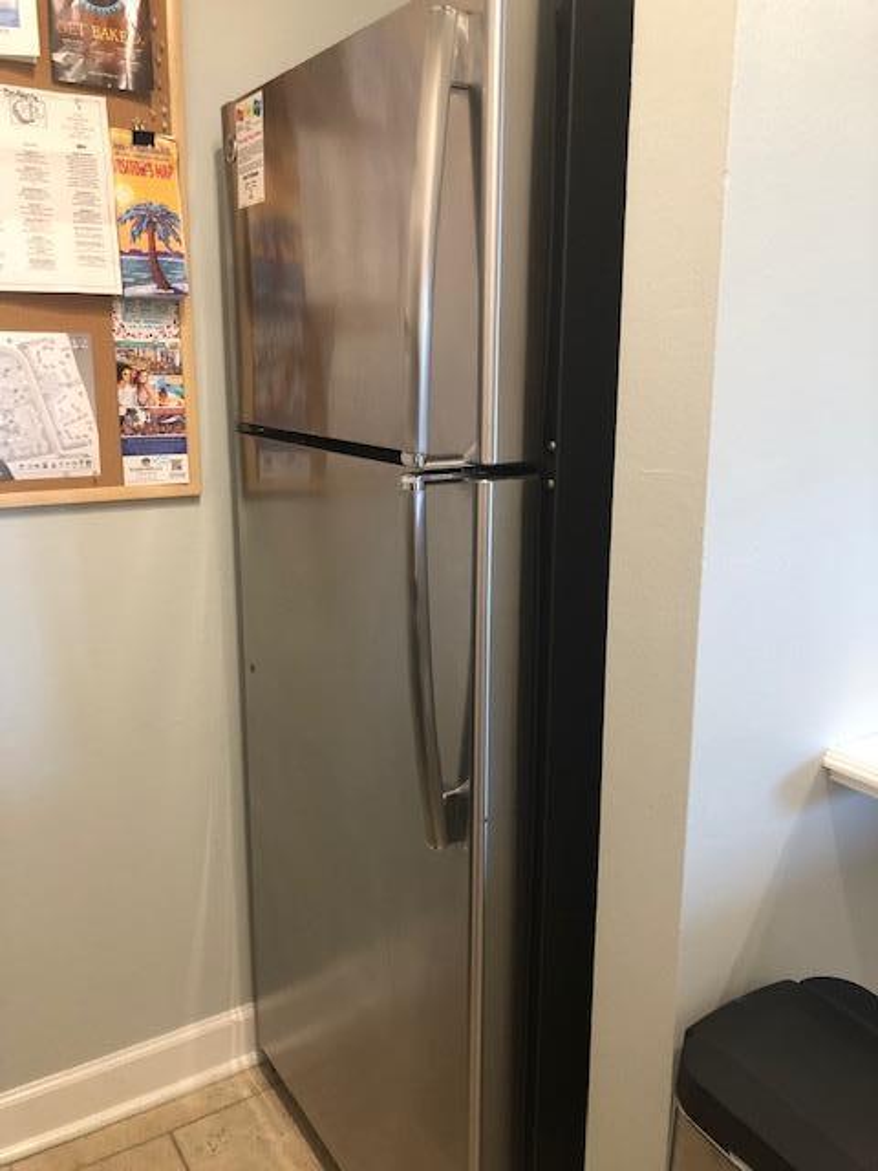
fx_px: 947
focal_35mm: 28
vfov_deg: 63.4
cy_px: 586
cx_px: 439
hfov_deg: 49.7
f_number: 1.8
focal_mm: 4
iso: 50
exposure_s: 1/15
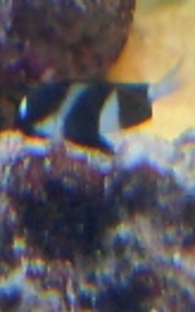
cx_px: -350
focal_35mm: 316
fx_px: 2684
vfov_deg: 6.6
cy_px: 231
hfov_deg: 4.0
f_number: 4.5
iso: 800
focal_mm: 11
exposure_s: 1/25
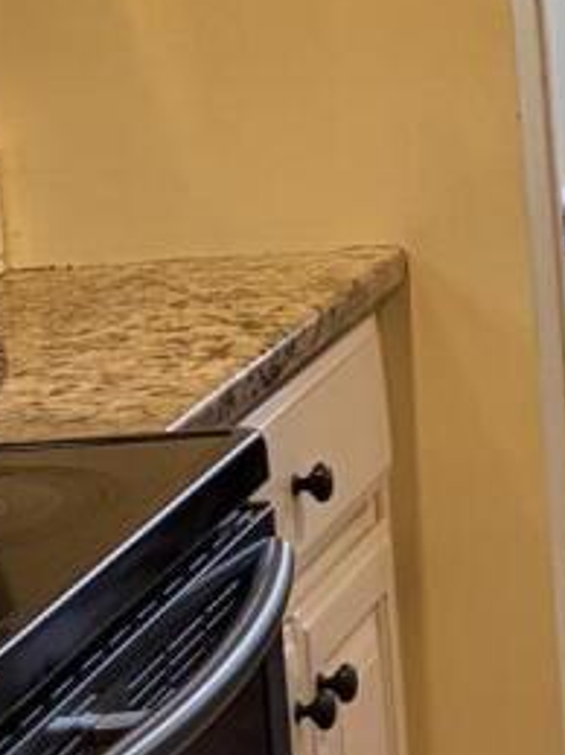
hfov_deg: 7.0
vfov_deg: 9.7
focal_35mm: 201
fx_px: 4378
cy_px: -134
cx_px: 1255
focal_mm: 5.96
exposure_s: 1/60
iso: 100
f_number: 1.6
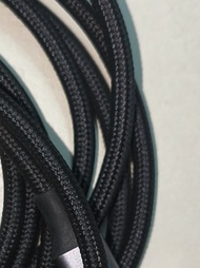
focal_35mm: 123
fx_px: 949
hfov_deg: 12.0
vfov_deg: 15.9
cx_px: 39
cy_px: 221
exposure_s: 1/50
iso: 160
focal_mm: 4.94
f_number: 1.5
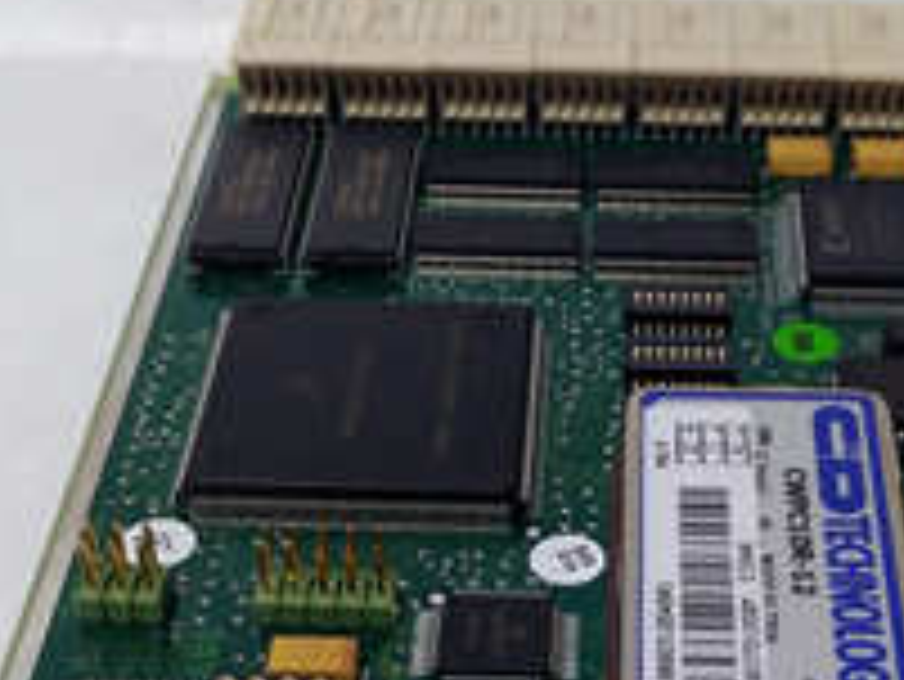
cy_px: 633
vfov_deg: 21.4
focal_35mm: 67
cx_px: 607
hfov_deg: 28.7
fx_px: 1751
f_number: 2
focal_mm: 3.79
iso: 218
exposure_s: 1/33
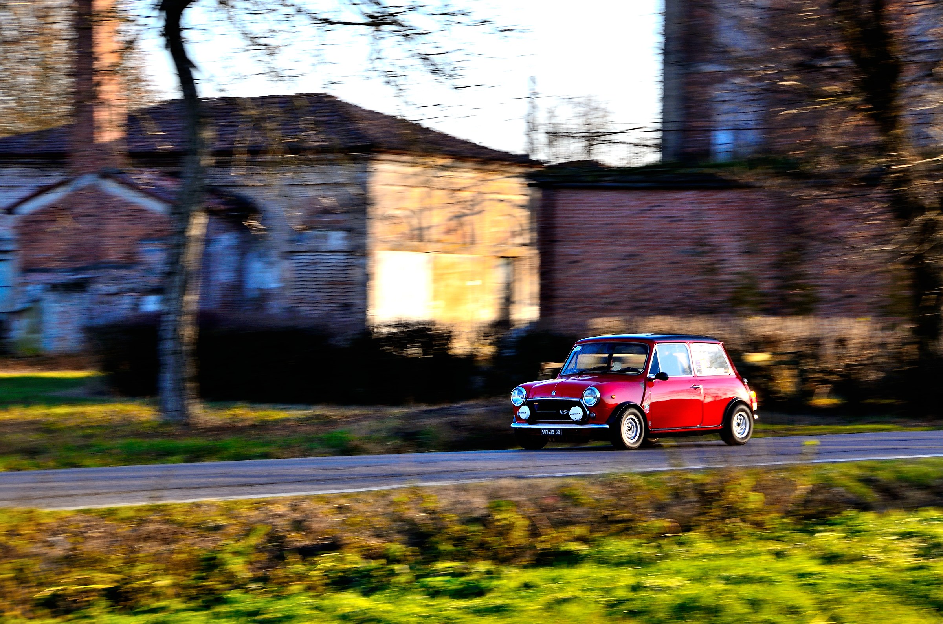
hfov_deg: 18.2
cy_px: 312
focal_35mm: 112
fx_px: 2940
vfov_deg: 12.1
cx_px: 472
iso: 100
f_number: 11
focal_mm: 75
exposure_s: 1/60
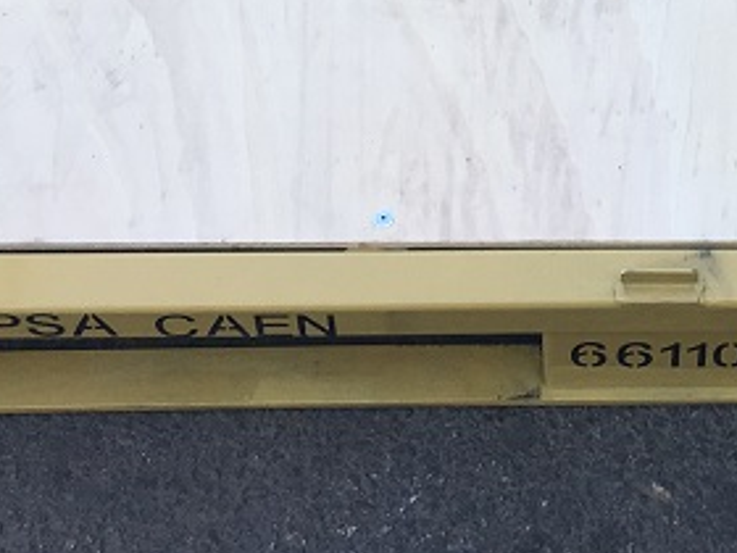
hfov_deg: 18.2
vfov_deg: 13.0
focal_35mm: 106
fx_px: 2257
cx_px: 698
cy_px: -356
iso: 25
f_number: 2.2
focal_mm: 4.15
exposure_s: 1/239
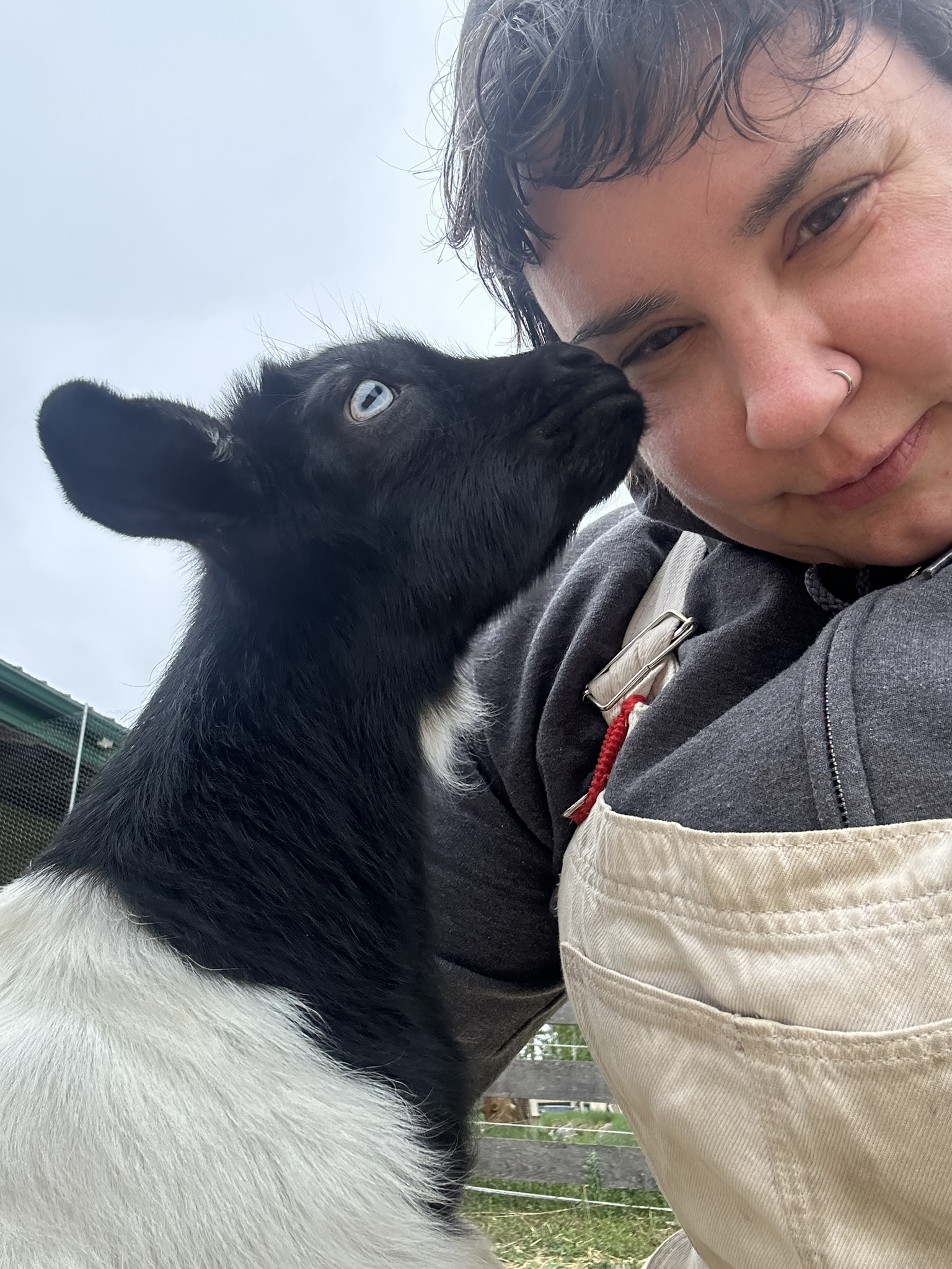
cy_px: 634
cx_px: 476
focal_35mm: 30
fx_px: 1100
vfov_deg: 60.0
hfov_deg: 46.8
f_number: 1.9
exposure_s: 1/172
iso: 32
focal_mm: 2.69
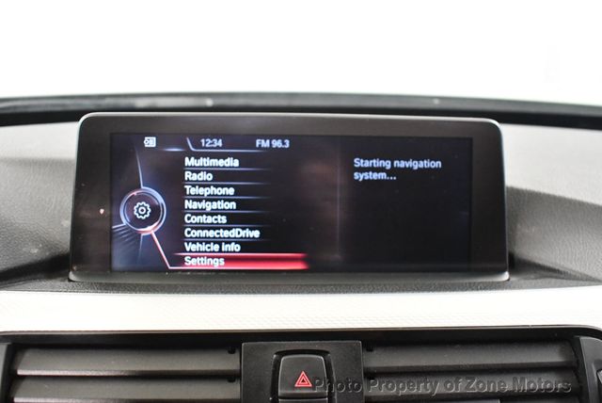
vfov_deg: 36.9
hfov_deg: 53.1
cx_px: 301
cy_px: 202
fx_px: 603
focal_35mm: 36
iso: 3200
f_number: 3.5
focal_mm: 18
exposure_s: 1/80
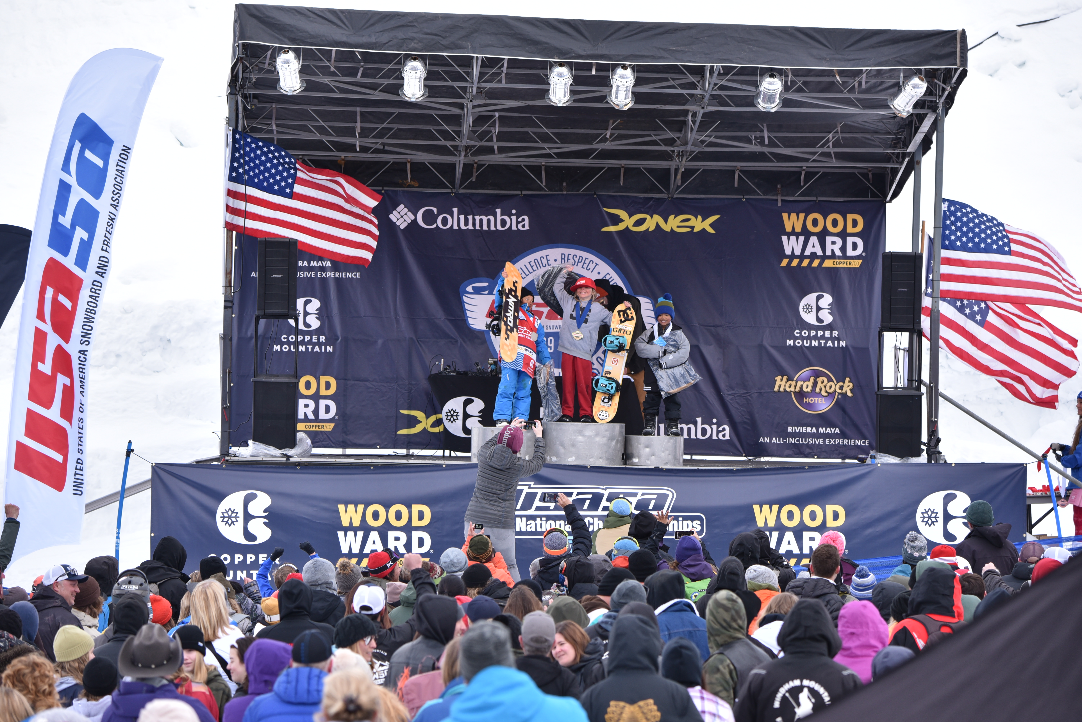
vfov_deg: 6.9
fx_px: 6013
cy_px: 361
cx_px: 541
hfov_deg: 10.3
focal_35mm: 200
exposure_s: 1/320
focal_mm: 200
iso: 400
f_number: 5.6
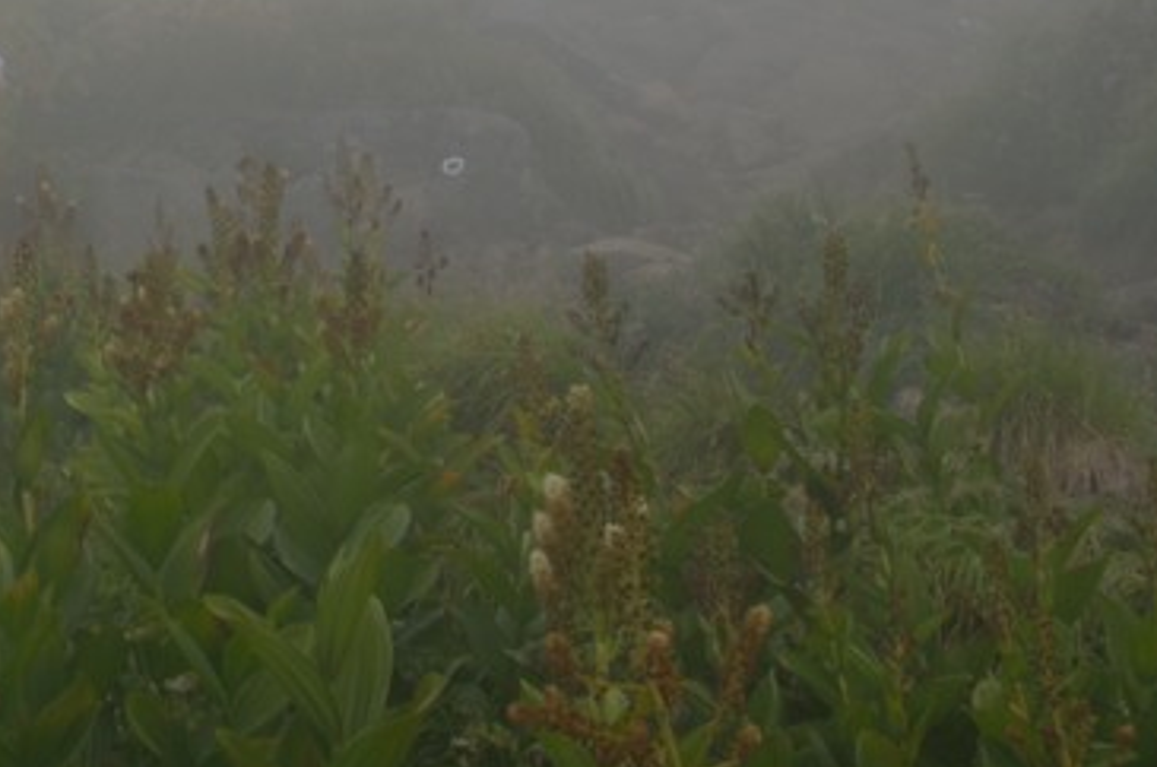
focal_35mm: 88
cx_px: 190
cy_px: 127
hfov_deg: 22.7
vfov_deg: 15.3
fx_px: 2836
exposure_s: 1/250
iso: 100
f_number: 8
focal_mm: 21
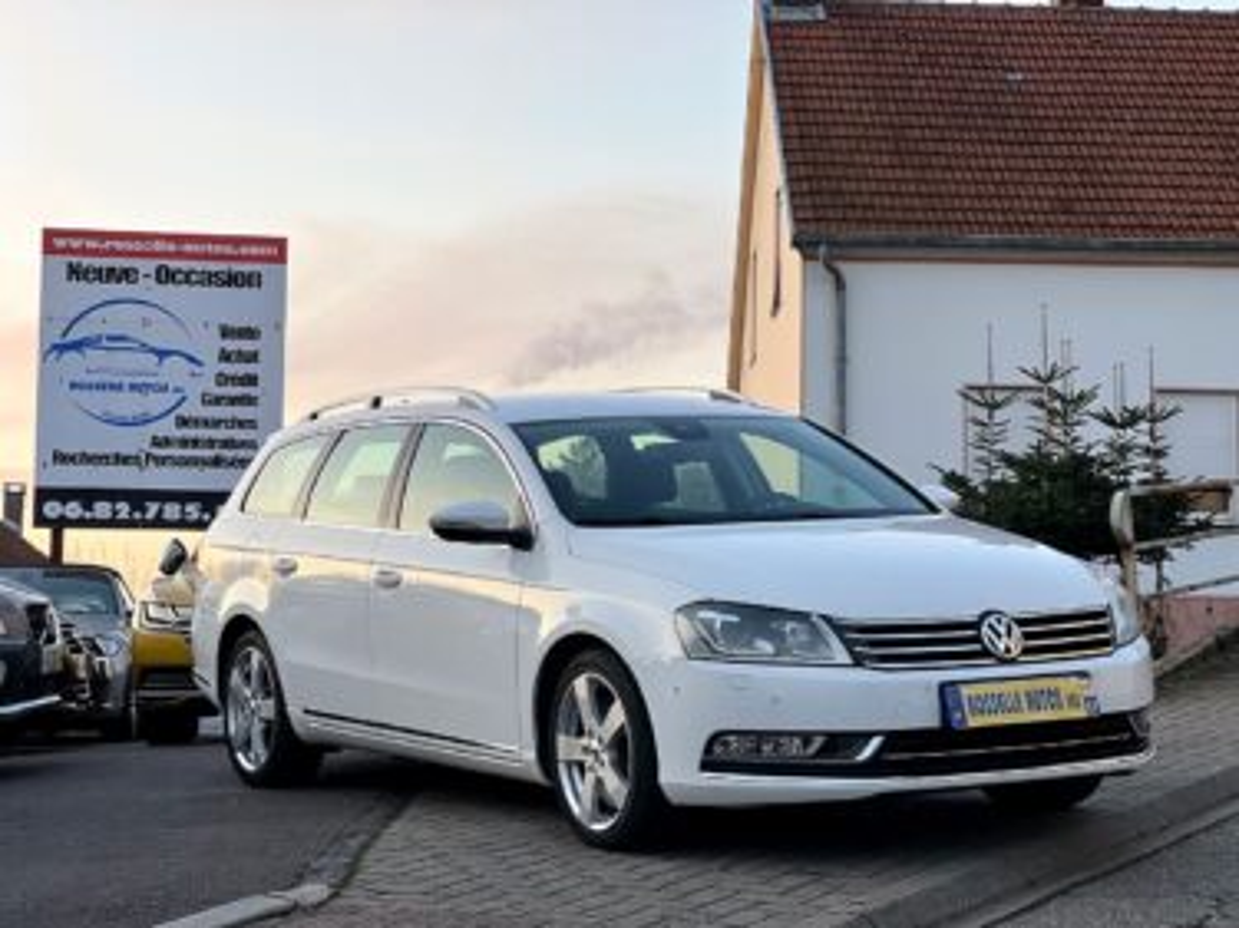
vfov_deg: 19.1
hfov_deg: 25.3
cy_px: 464
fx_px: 2755
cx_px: 620
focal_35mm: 77
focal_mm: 9
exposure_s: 1/121
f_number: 2.8
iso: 125
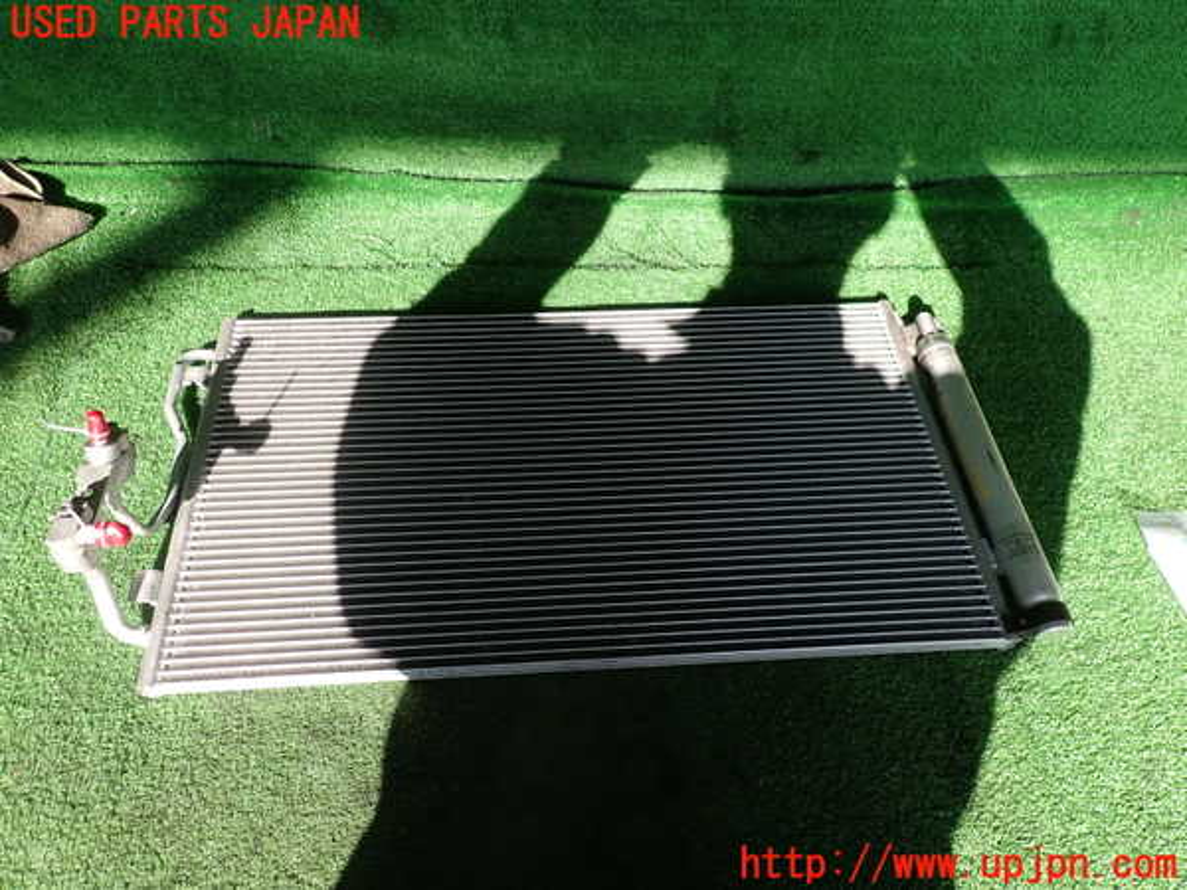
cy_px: 445
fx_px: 857
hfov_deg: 69.4
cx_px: 594
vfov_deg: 54.9
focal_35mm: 25
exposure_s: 1/320
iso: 100
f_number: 2.8
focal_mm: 4.5
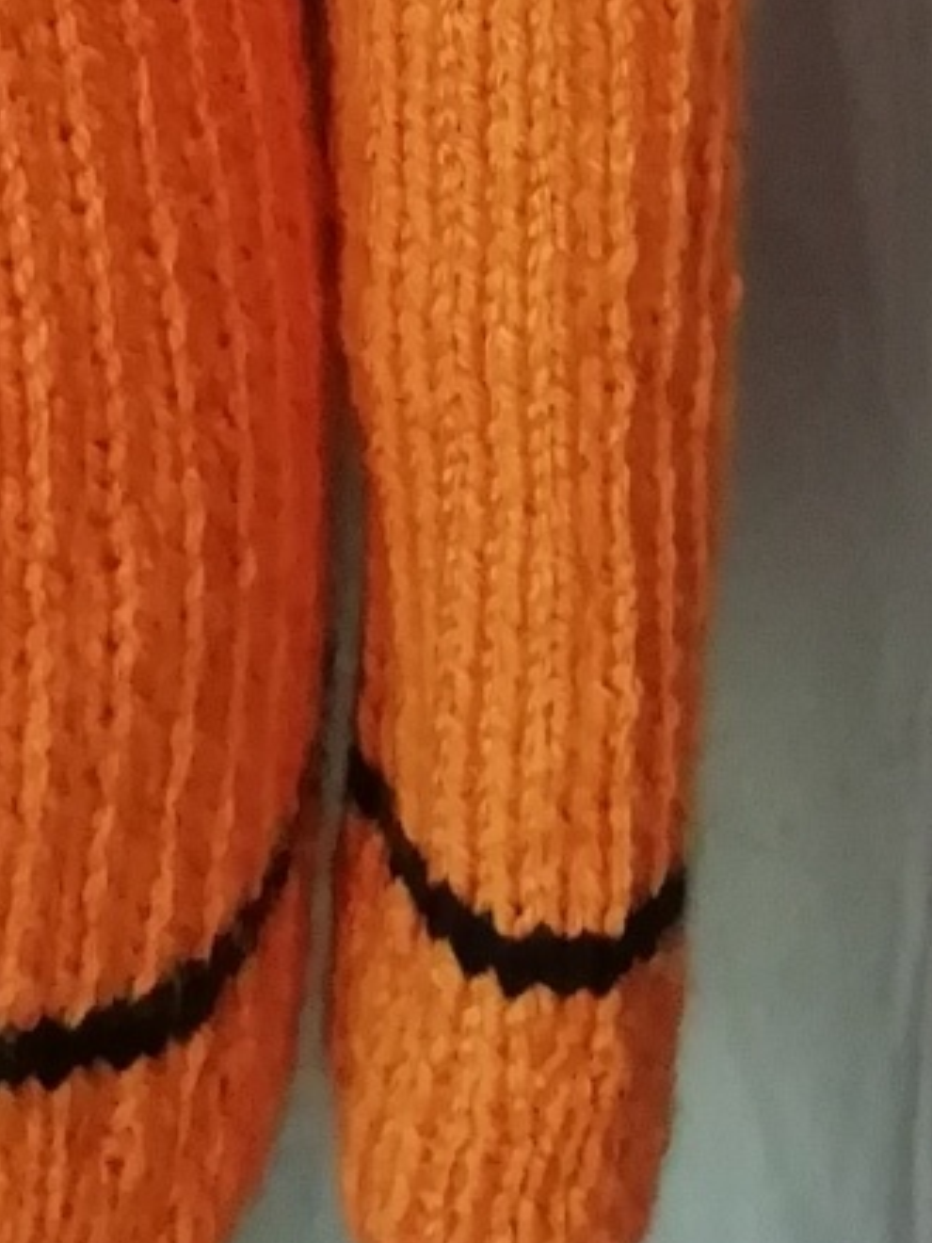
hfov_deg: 10.9
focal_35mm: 126
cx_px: -830
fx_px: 4523
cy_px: -1261
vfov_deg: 13.4
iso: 160
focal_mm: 3.46
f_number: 2.2
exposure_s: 1/33.3
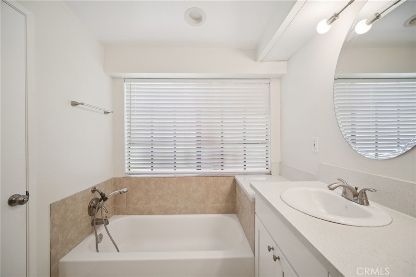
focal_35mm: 14
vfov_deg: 81.2
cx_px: 208
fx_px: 162
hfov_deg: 104.3
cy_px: 138
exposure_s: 1/40
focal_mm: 9
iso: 400
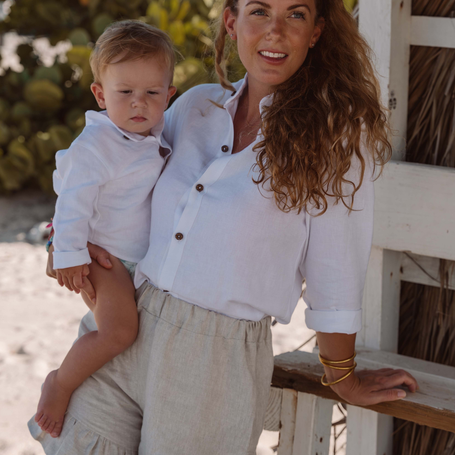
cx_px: 226
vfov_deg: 21.4
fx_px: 1205
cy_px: 205
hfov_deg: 21.4
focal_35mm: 81
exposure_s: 1/500
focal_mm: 63
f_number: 4
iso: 100
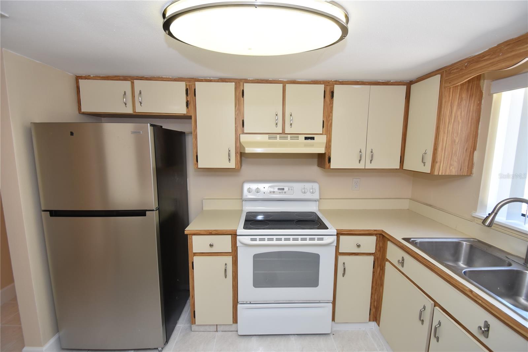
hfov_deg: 100.4
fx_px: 220
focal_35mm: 15
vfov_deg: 77.3
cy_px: 176
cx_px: 264
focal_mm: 10
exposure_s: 1/60
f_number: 4
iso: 220
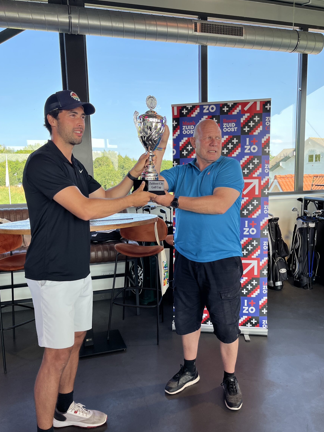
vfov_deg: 61.6
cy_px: 230
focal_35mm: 29
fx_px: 362
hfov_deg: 48.2
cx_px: 158
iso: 50
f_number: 1.6
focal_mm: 5.1
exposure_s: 1/363
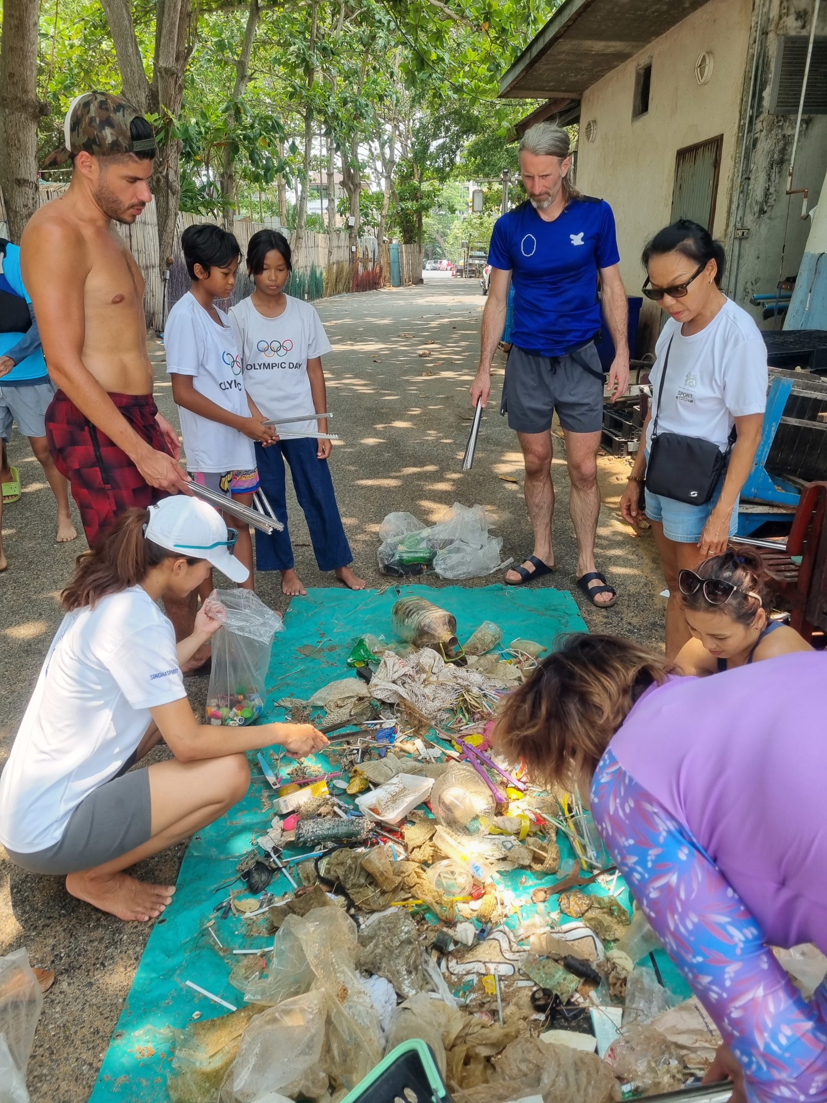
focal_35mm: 26
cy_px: 552
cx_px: 414
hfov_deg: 53.1
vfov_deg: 67.3
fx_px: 828
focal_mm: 5.4
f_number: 1.8
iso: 50
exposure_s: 1/268
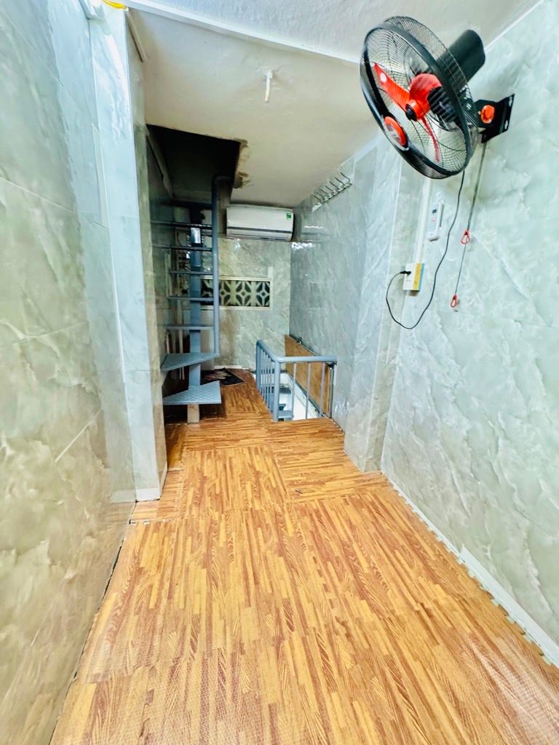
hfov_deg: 85.7
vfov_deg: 102.1
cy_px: 372
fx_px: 301
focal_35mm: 14
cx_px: 280
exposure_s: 1/50
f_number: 2.2
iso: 250
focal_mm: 2.22
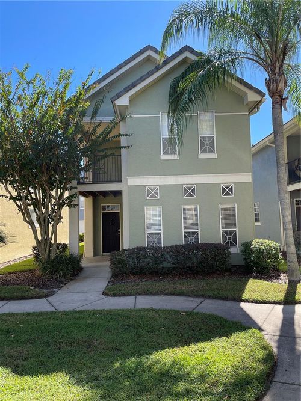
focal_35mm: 26
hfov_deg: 53.0
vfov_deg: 67.3
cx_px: 150
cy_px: 200
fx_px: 302
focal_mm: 5.1
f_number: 1.6
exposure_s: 1/1339
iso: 50
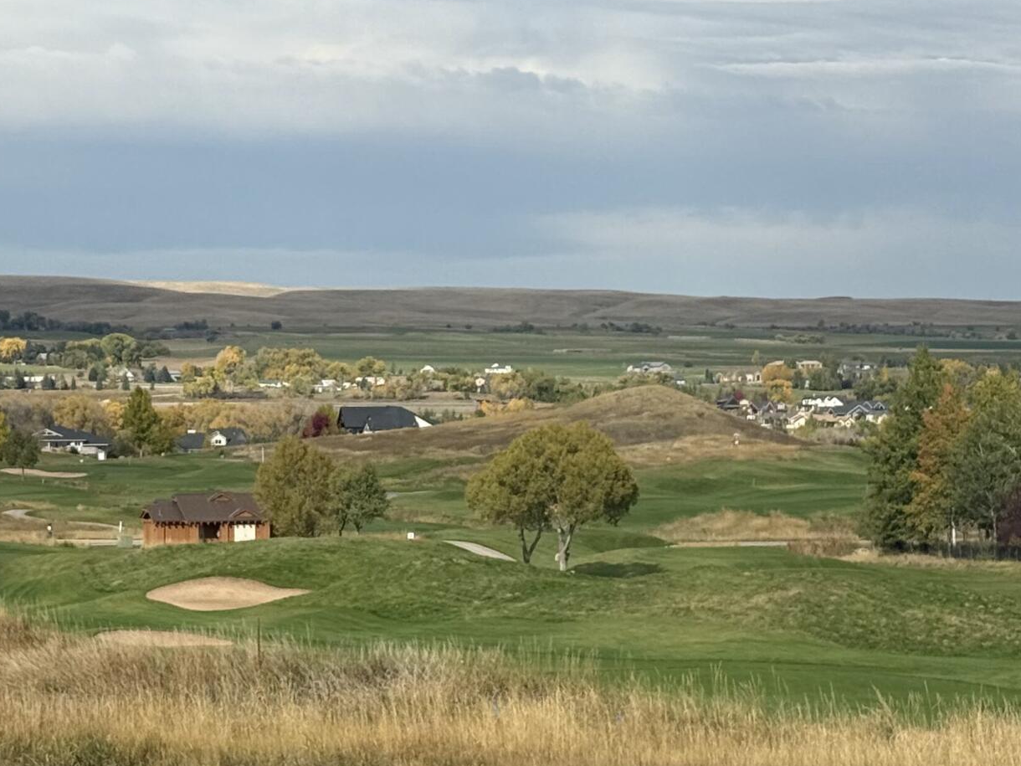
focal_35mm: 118
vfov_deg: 12.5
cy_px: 460
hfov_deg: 16.6
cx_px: 336
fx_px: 3480
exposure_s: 1/6536
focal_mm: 6.76
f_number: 1.78
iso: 64
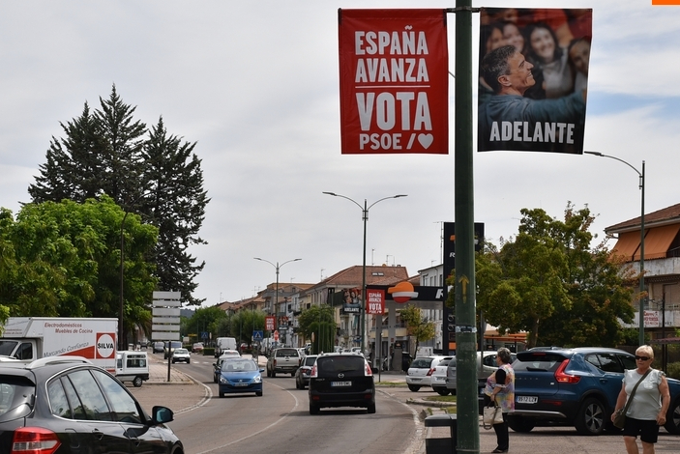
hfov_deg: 21.2
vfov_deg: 14.3
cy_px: 235
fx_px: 1815
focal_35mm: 96
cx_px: 279
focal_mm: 50
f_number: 10
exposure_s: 1/400
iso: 200
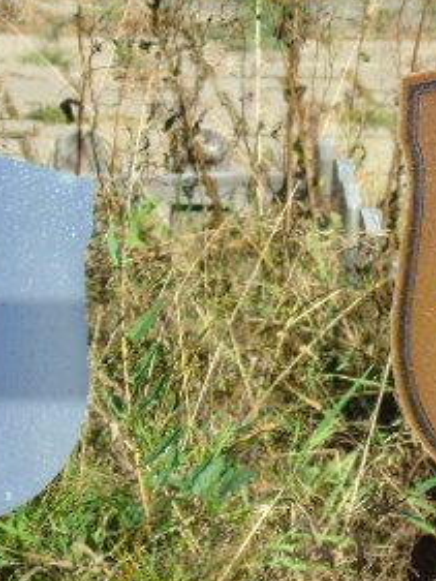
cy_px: 372
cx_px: 566
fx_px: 5420
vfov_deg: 6.1
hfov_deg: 4.6
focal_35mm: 323
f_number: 4.7
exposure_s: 1/320
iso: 80
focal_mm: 25
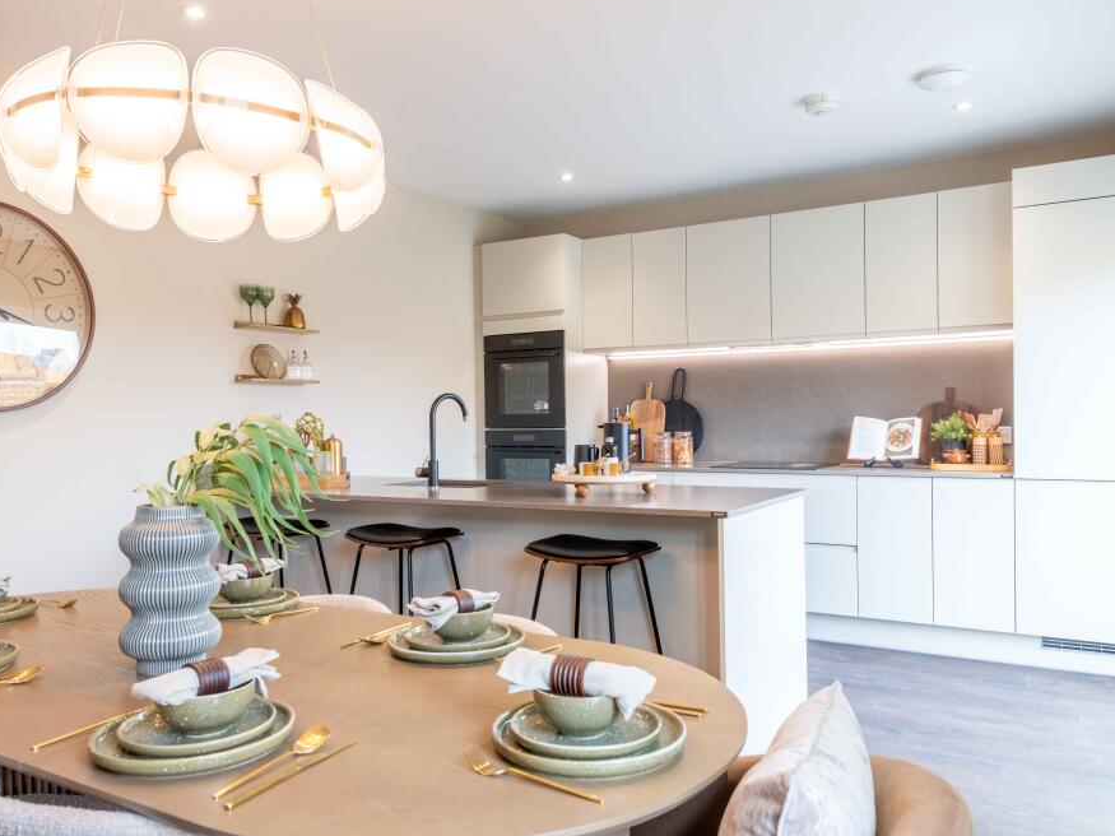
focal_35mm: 27
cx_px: 524
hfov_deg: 65.3
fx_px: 870
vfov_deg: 51.3
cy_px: 415
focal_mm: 24
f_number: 11
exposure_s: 1/20
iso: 800
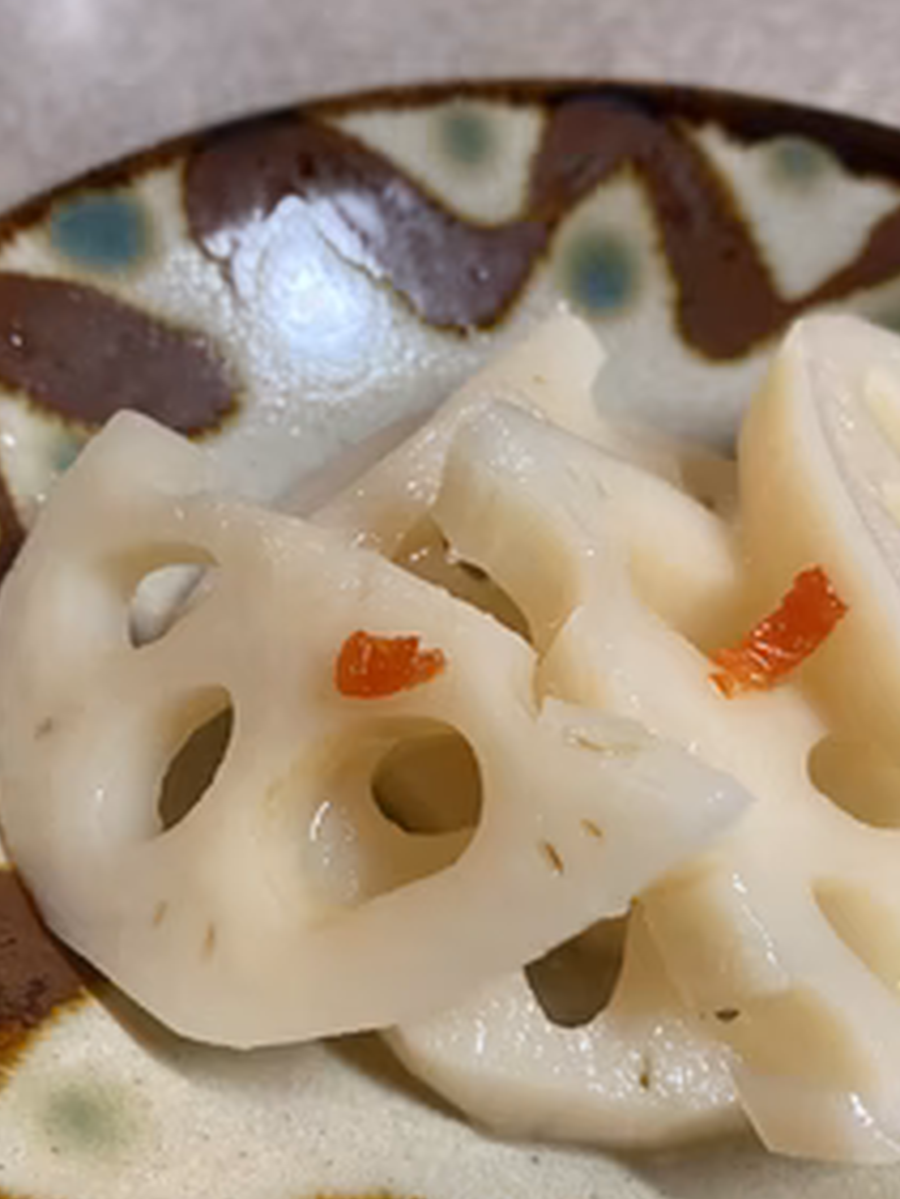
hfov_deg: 38.7
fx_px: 1282
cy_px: 666
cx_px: 418
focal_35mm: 37
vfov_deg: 50.0
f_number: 1.8
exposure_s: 1/60
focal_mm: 4.25
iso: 320
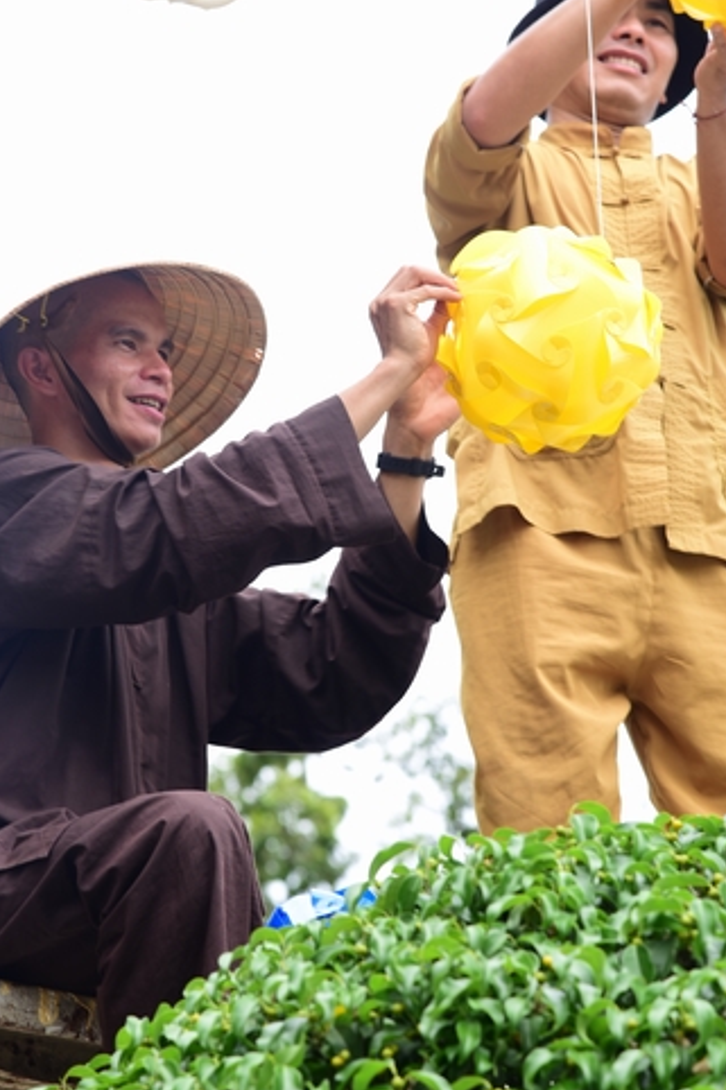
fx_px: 4904
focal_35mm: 162
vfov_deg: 12.7
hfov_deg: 8.5
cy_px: 513
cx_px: 323
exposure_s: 1/100
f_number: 6.3
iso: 100
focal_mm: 120
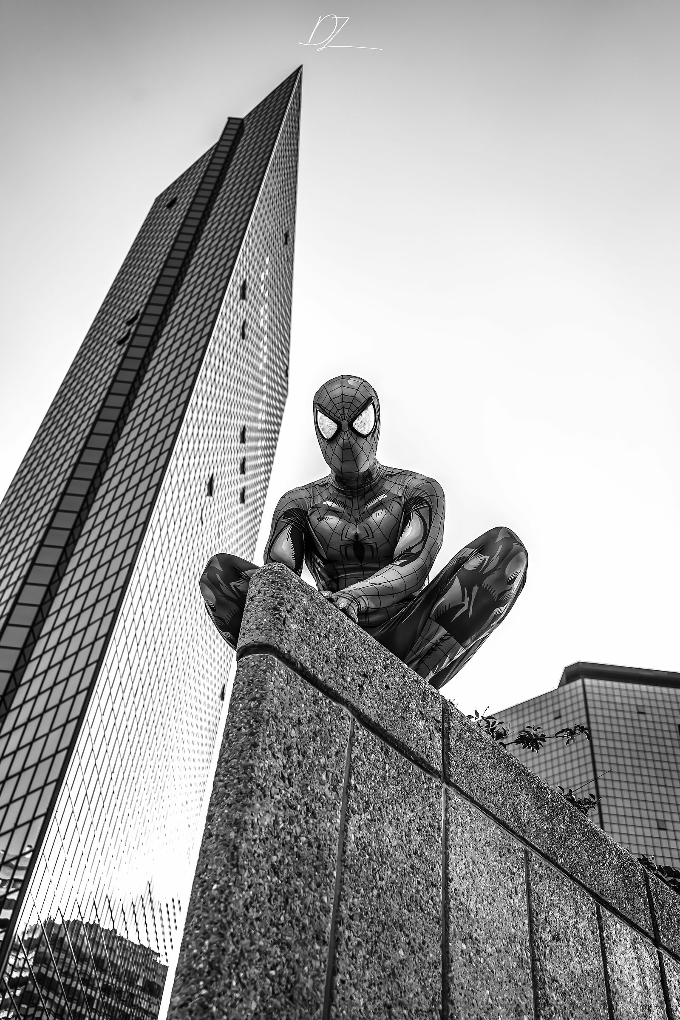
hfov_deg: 41.1
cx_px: 340
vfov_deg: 58.7
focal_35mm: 32
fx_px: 907
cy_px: 510
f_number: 4.5
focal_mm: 32
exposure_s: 1/250
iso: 100
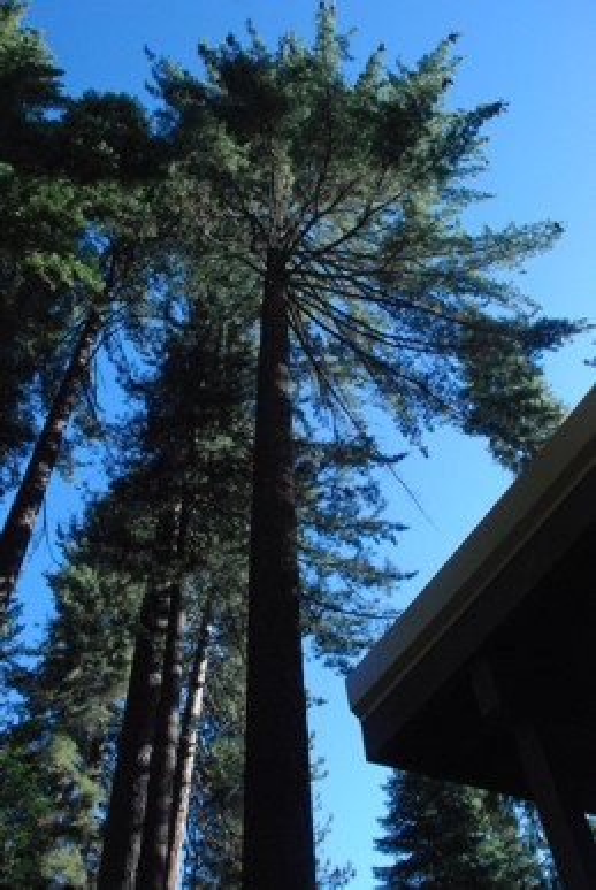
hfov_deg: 43.7
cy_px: 445
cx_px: 298
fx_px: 743
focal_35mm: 30
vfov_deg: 61.9
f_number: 6.3
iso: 1600
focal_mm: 20
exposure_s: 1/1000
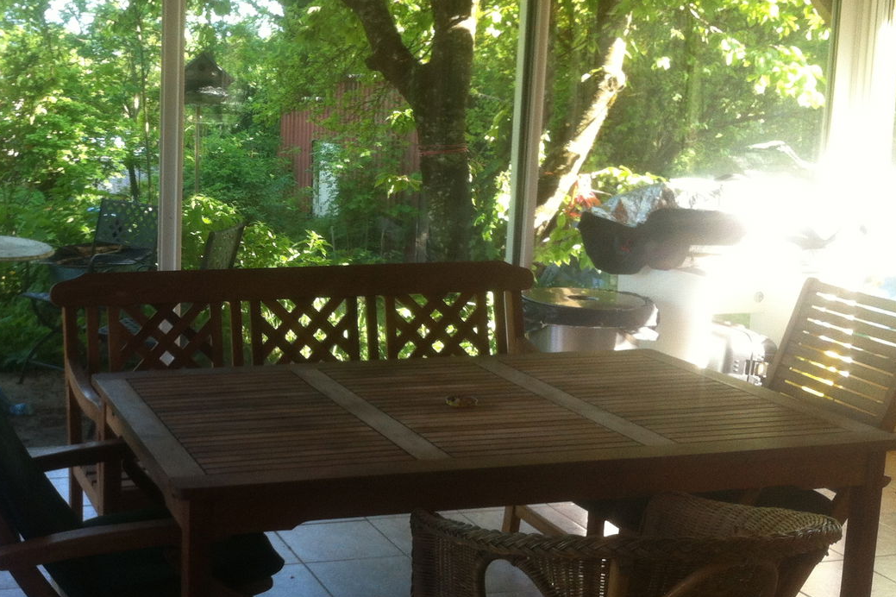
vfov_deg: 24.2
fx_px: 1393
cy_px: 279
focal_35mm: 56
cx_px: 222
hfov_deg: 34.9
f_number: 2.8
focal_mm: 3.85
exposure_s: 1/60
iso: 80
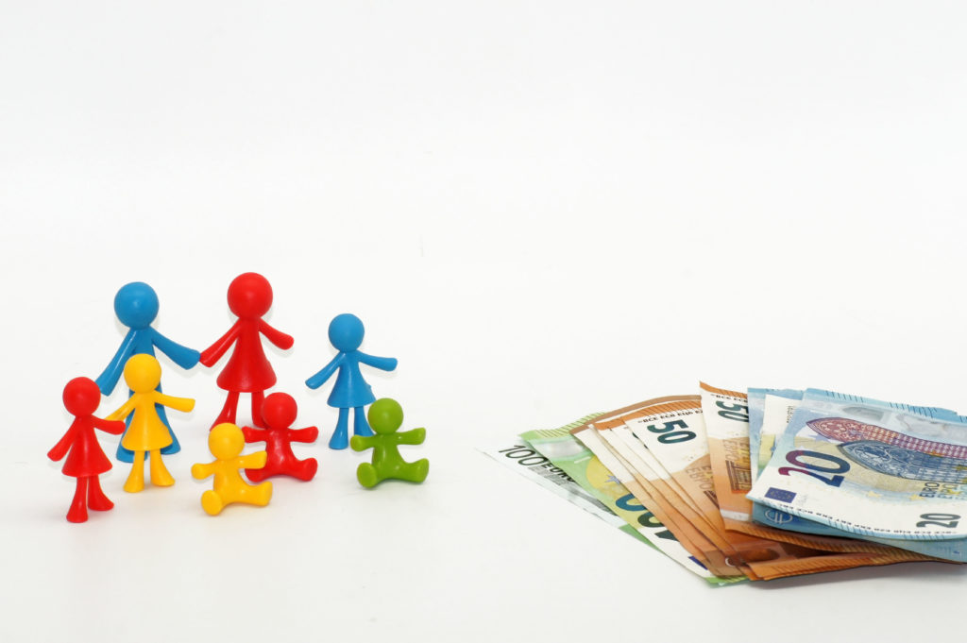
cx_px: 484
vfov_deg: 9.1
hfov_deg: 13.7
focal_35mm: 150
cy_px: 322
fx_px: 4026
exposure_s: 1/160
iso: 400
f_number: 14
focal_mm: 100
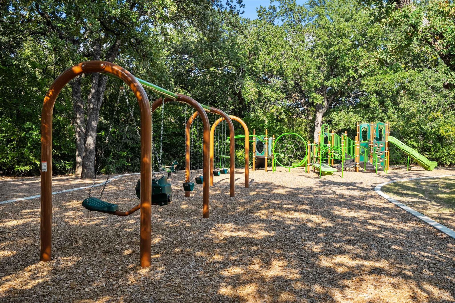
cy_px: 152
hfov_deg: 54.4
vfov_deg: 37.8
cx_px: 228
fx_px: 442
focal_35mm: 35
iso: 400
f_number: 5.6
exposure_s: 1/500
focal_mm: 35
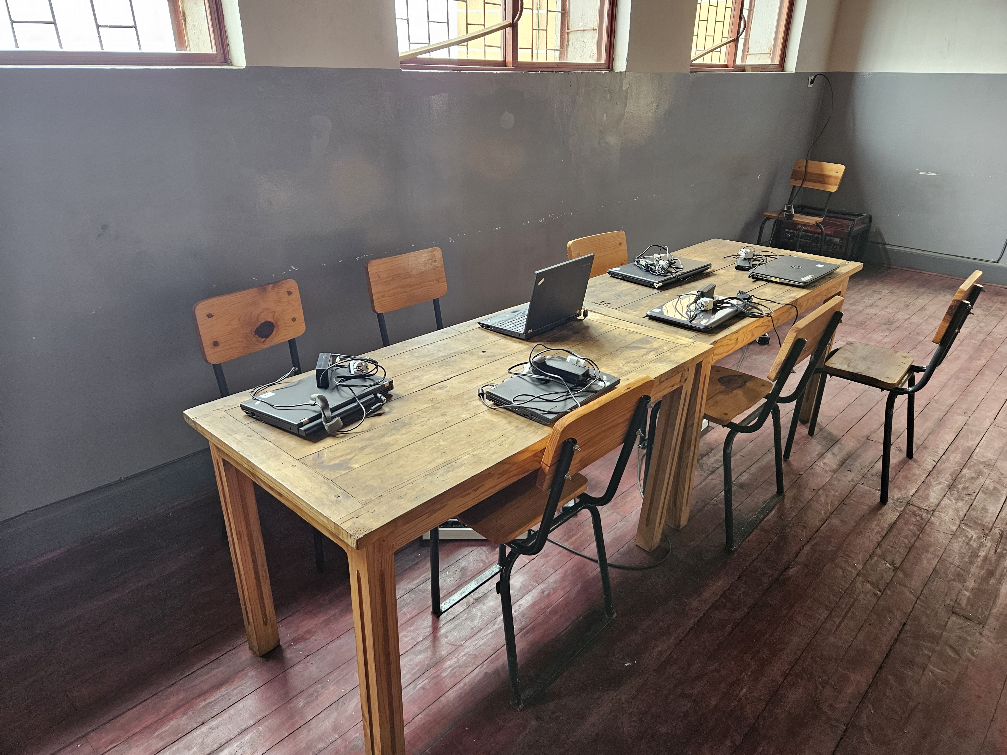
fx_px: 669
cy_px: 378
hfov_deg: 73.9
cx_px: 504
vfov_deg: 58.9
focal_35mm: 23
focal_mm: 5.4
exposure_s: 1/120
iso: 200
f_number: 1.8
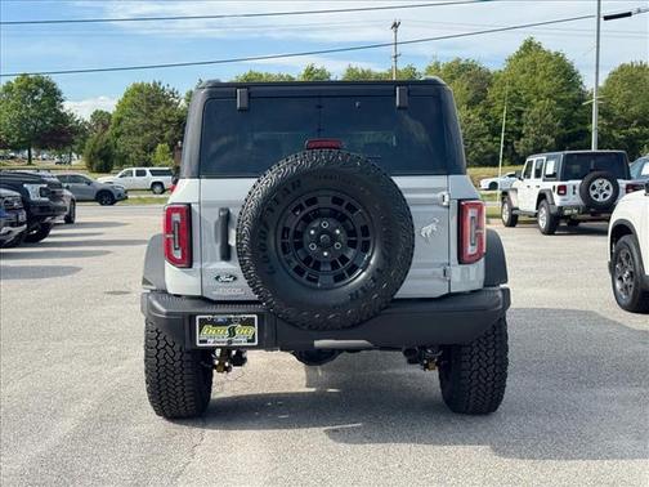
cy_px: 244
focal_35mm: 48
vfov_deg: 30.3
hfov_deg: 39.7
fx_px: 900
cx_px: 324
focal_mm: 6.76
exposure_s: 1/2331
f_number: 1.78
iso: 64
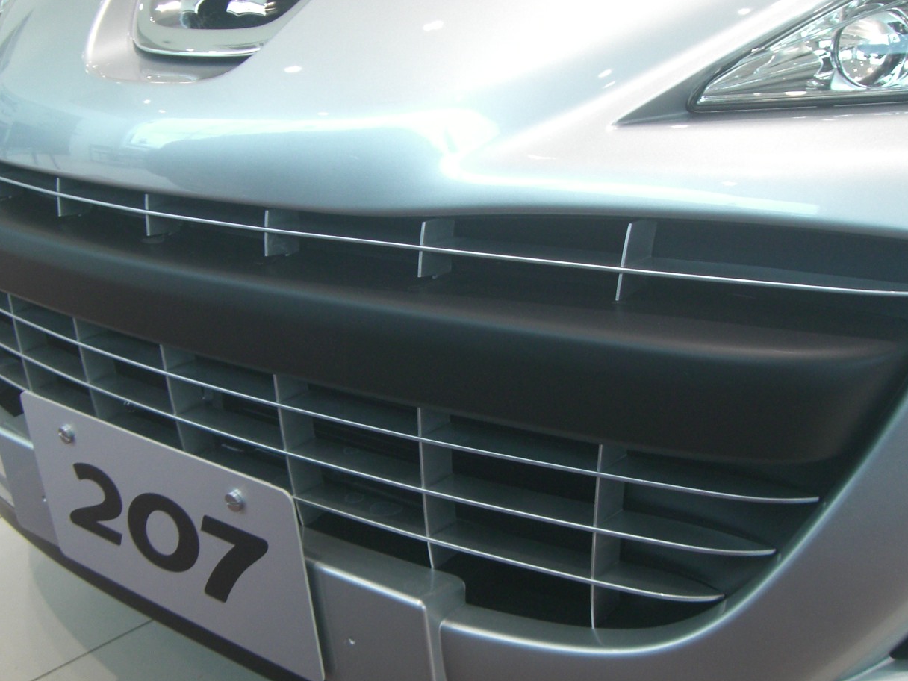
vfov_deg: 29.1
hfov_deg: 38.2
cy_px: 370
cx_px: 448
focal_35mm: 50
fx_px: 1312
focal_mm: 6.2
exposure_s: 1/80
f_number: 2.7
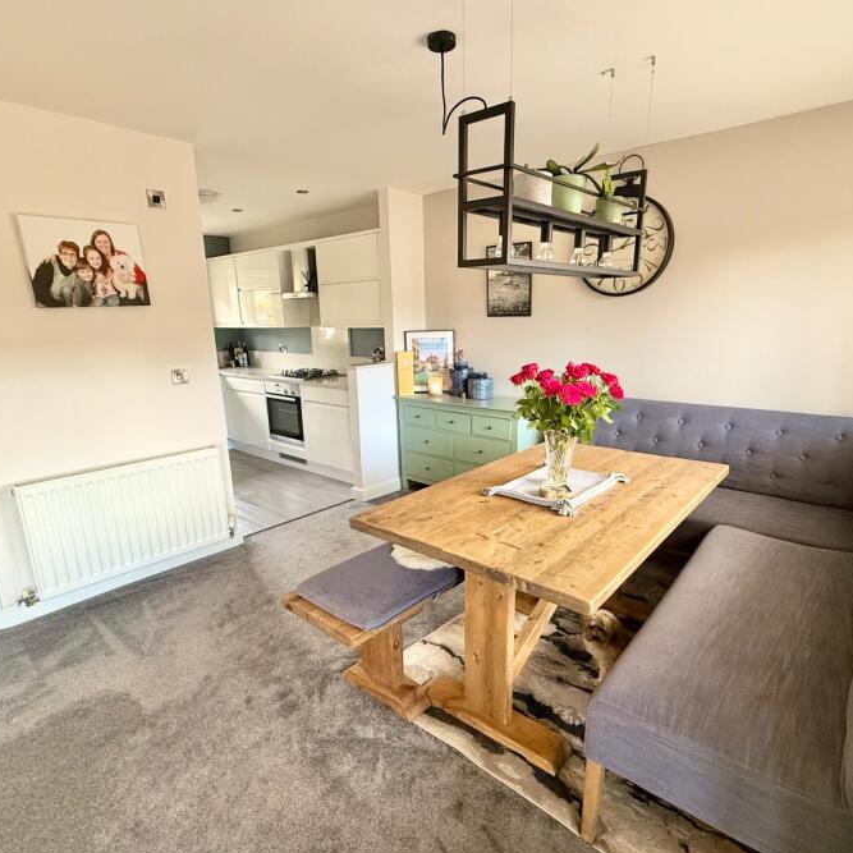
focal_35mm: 19
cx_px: 432
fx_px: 530
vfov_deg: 77.6
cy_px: 450
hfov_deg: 77.7
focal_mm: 2.22
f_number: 2.2
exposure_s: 1/71
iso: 320
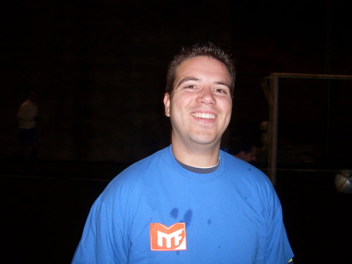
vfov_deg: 37.7
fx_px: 386
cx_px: 176
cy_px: 132
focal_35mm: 38
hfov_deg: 49.0
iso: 100
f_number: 2.8
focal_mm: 6.3
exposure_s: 1/45
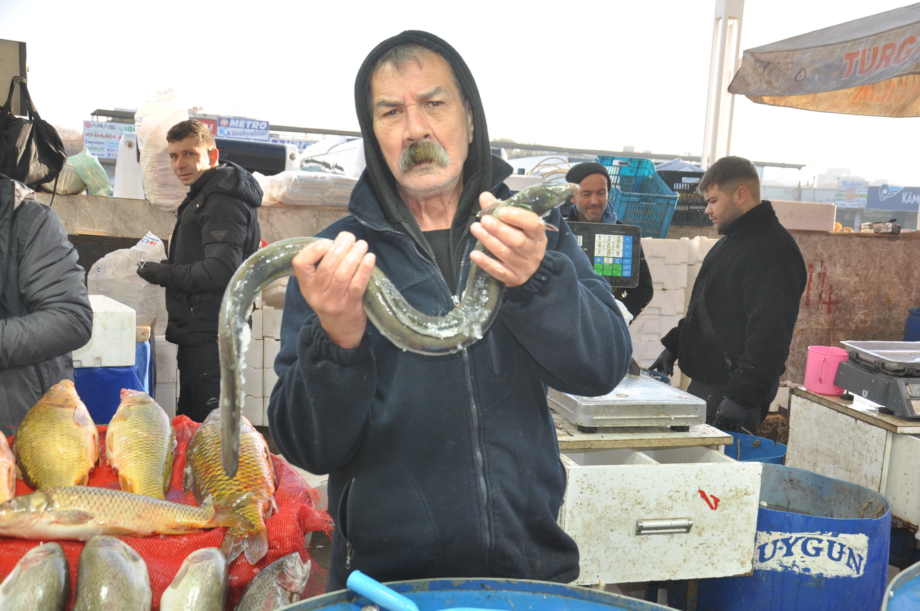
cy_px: 306
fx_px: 995
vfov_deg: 34.1
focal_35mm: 39
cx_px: 460
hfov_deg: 49.6
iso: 200
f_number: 5
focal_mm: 26
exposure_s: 1/200
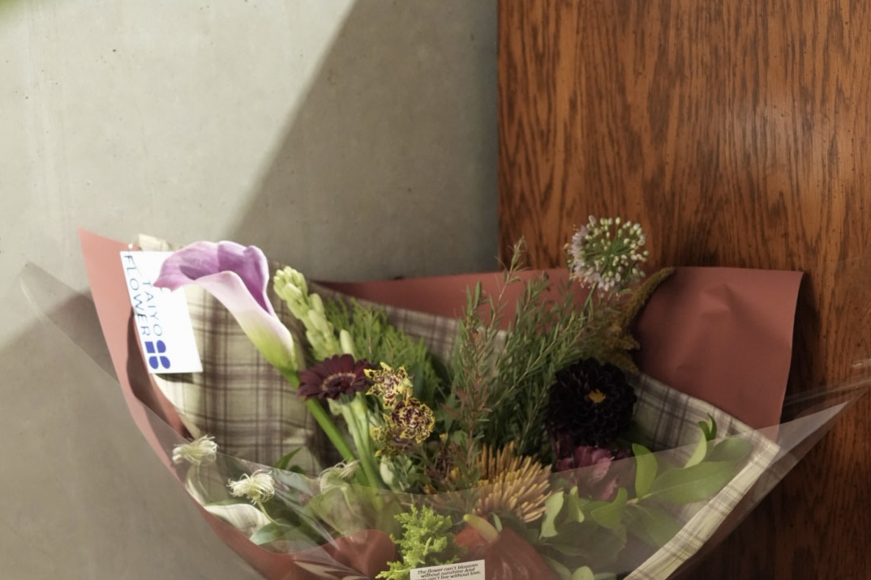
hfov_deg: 16.8
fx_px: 2951
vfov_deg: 11.2
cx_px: 436
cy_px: 469
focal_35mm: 122
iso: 6400
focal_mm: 81
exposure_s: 1/80
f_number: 4.5
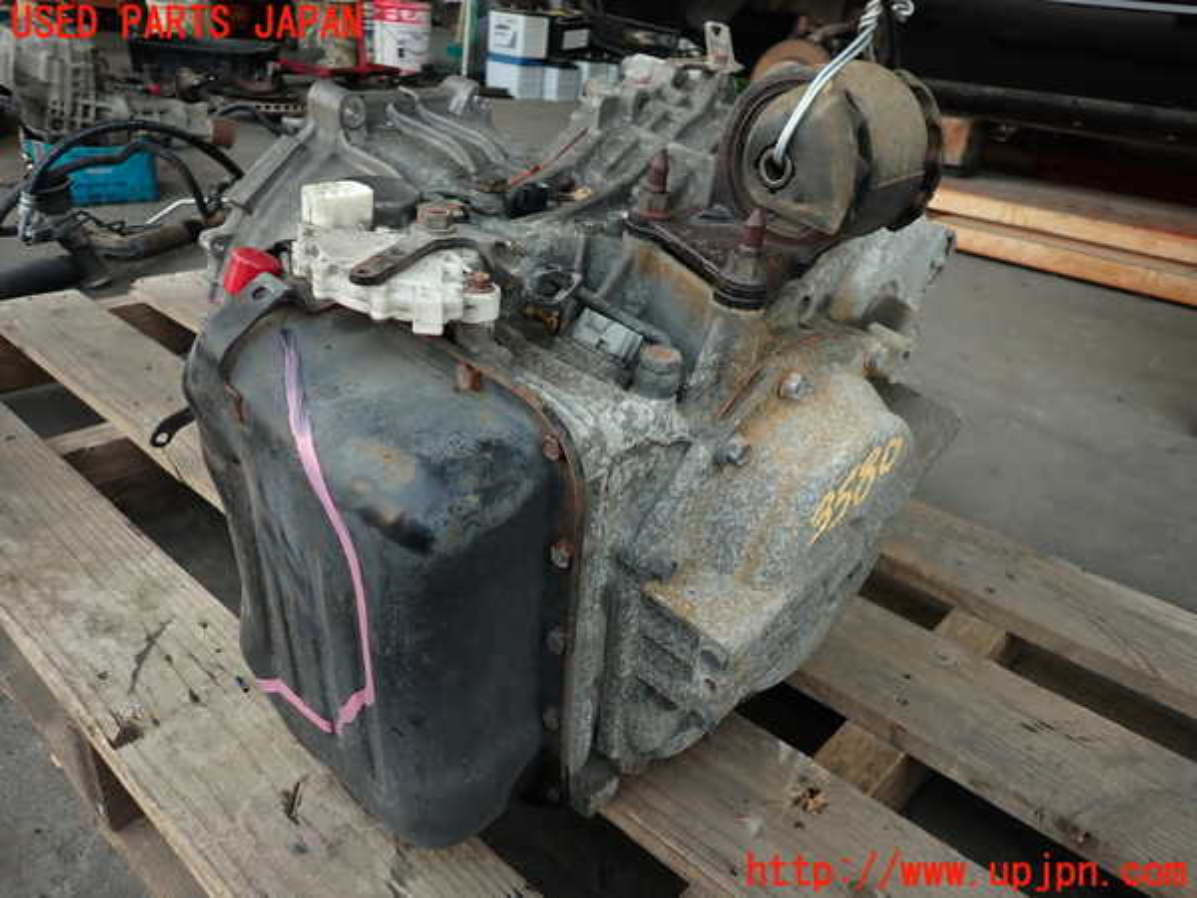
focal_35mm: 25
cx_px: 598
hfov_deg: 69.4
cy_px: 449
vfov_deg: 54.9
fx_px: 864
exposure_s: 1/100
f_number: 2
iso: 100
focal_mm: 4.5
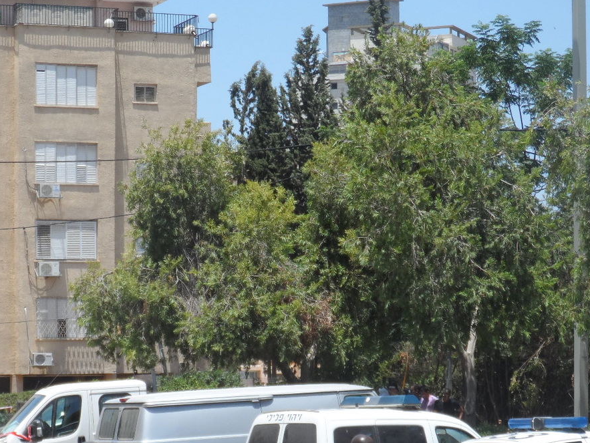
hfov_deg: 23.2
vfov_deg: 17.5
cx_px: 230
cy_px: 321
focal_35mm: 84
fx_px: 1432
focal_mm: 8.7
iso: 80
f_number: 4.3
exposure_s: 1/350
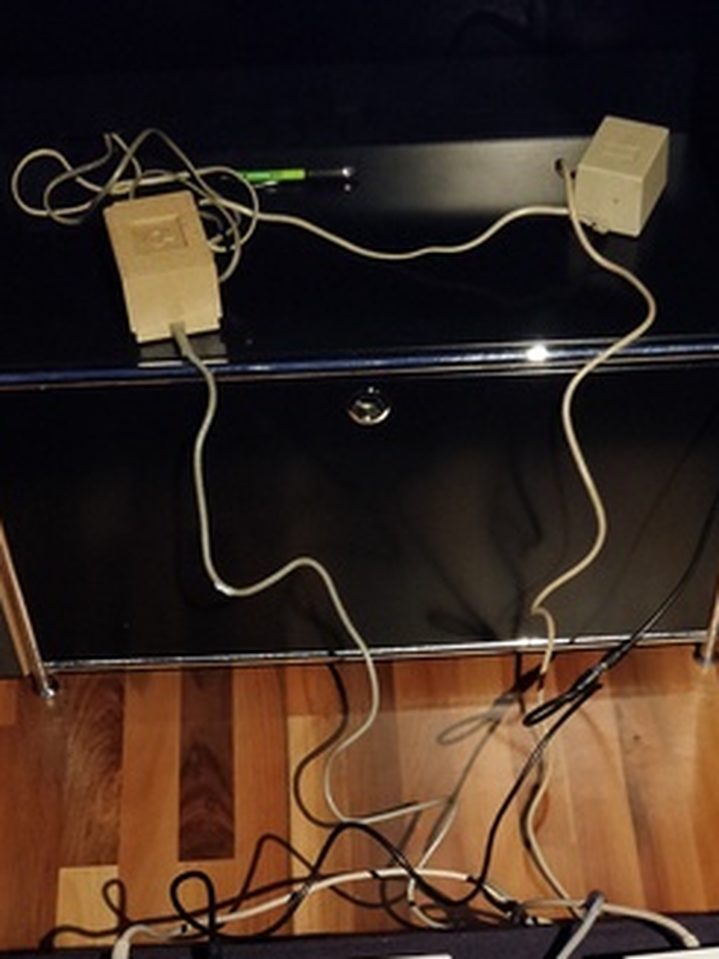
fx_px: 1358
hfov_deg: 29.7
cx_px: 379
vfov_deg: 35.7
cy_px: 925
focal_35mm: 49
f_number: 1.7
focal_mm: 4.1
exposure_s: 1/33
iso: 2000
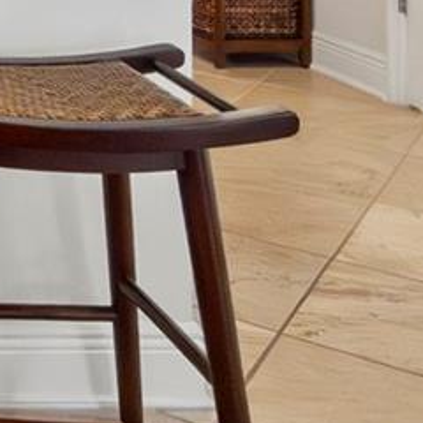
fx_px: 1175
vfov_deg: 18.1
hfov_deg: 15.0
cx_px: -508
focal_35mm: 85
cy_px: -220
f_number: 9
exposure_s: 1/80
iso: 3200
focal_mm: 10
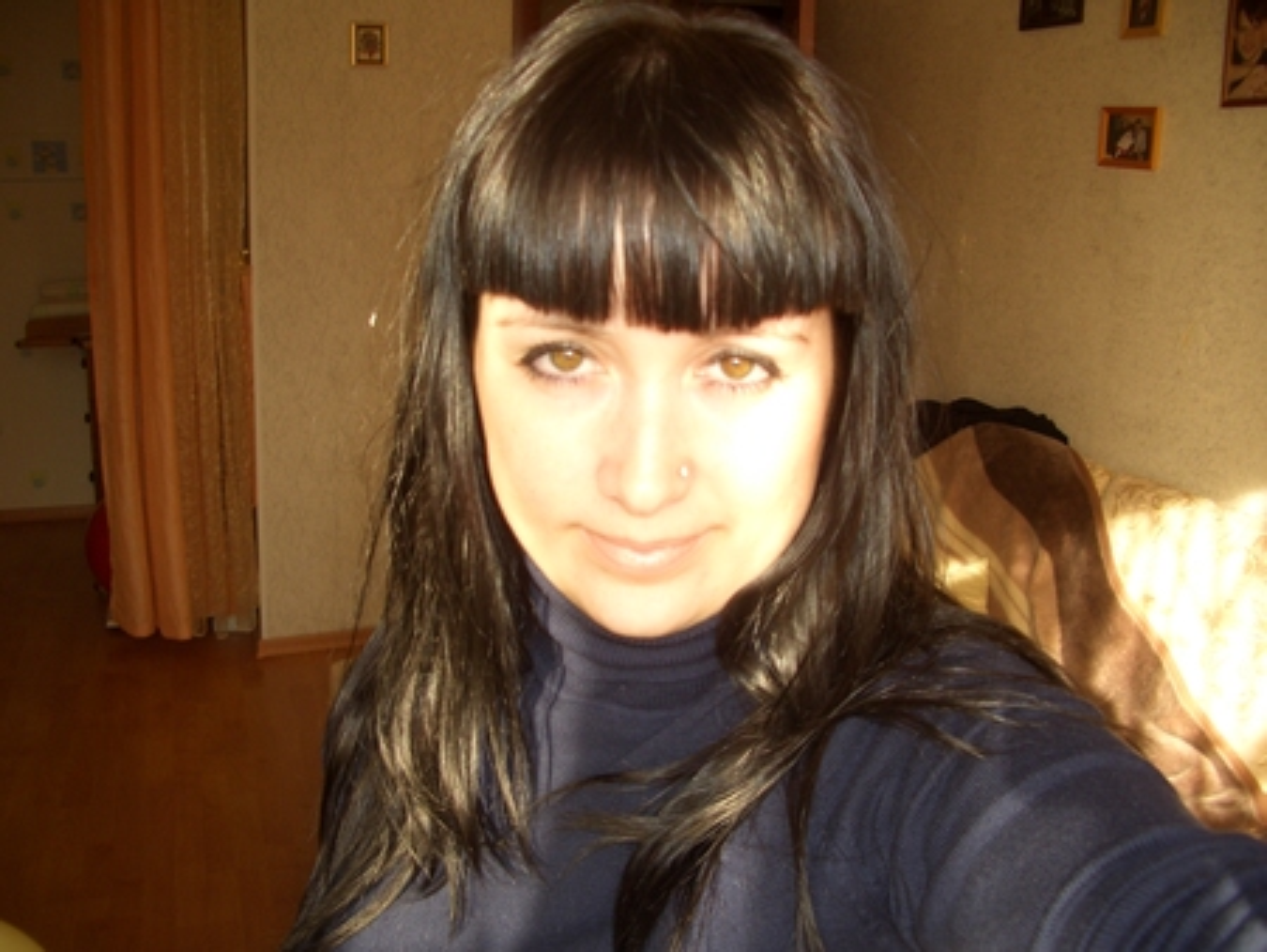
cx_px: 634
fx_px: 1282
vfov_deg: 40.7
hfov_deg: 52.6
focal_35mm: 35
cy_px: 476
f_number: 2.6
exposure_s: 1/60
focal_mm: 5.8
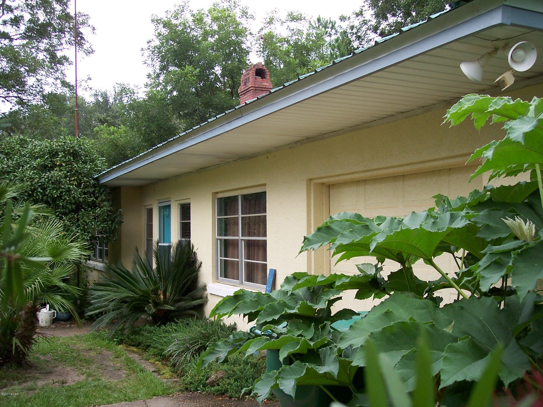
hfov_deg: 47.9
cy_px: 204
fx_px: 612
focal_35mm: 39
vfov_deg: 36.8
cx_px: 272
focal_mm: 8
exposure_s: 1/250
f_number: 3.4
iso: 100
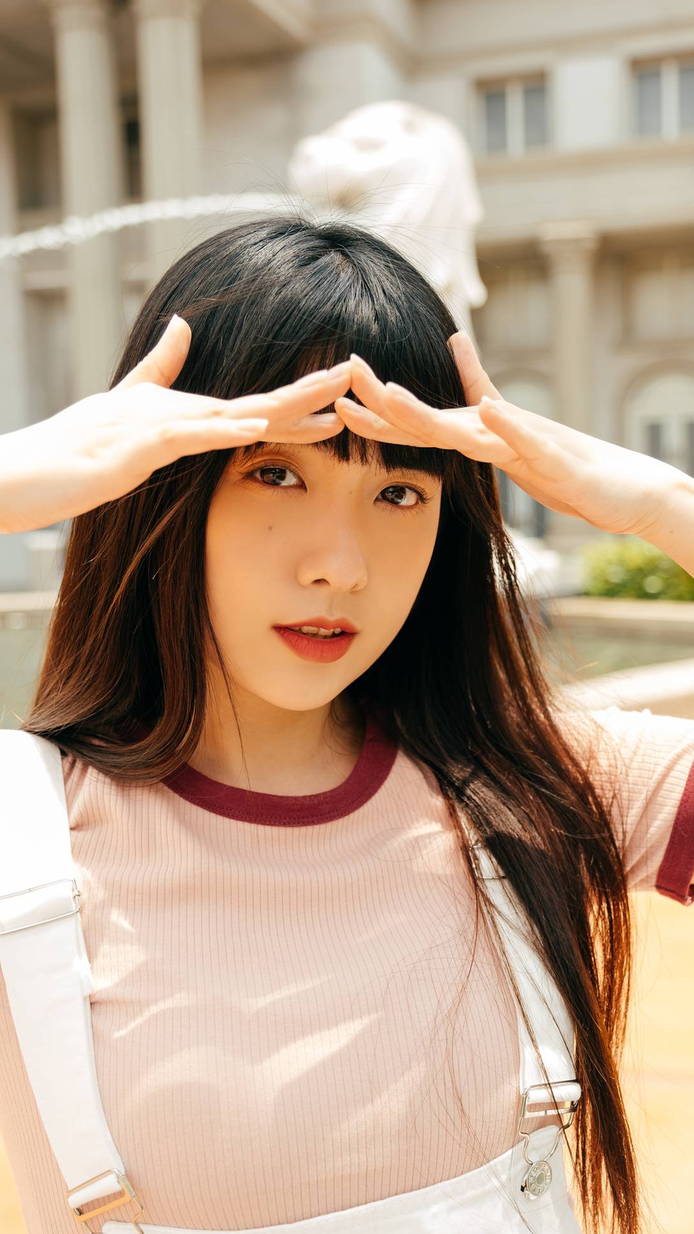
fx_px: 1276
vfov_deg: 51.6
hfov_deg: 30.4
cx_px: 358
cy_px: 618
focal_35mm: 39
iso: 100
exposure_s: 1/550
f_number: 2.8
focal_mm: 24.9
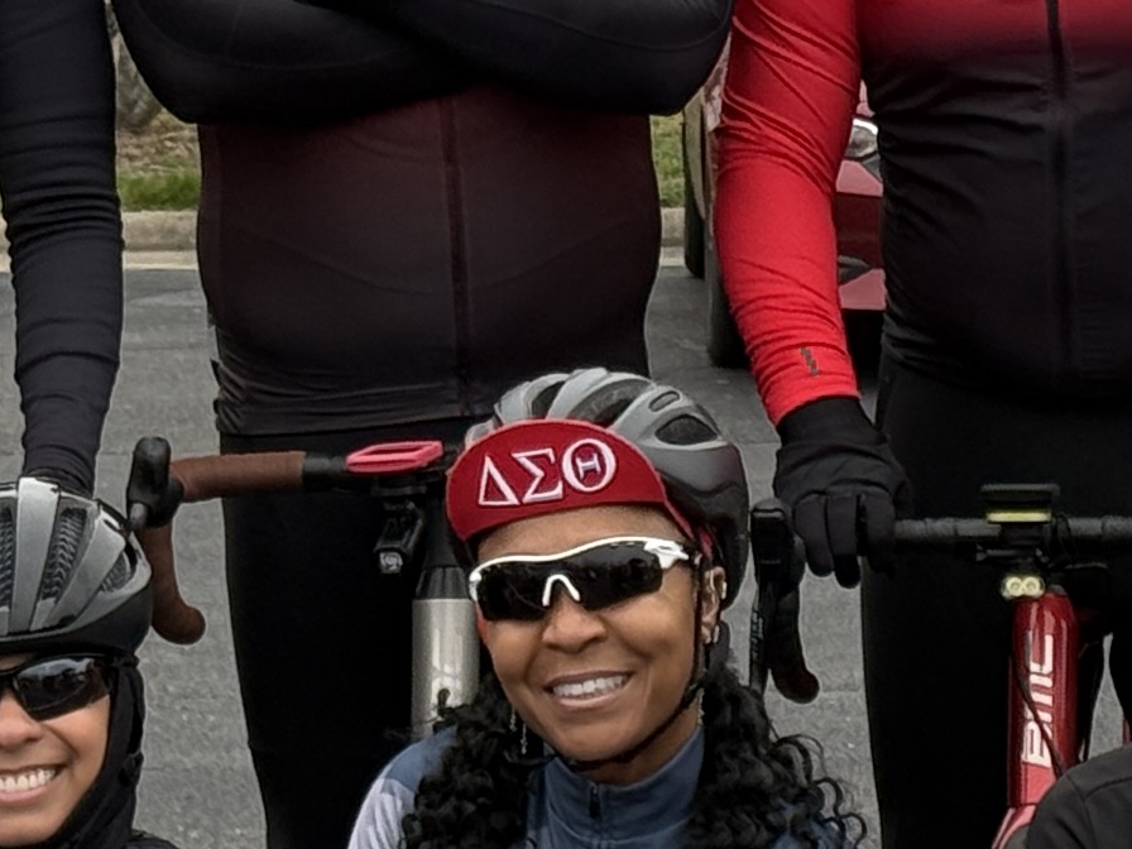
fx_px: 7064
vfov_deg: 6.8
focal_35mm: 216
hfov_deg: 9.1
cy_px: -51
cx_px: 870
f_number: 1.78
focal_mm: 6.76
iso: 100
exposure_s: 1/527
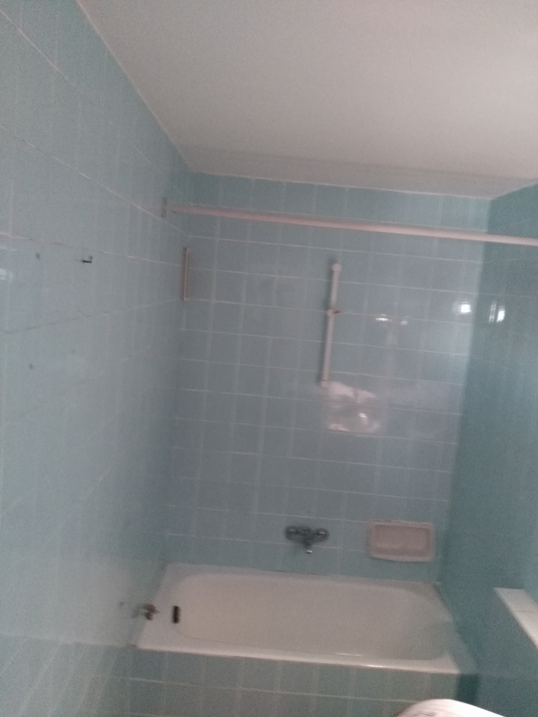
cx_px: 269
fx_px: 580
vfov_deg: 63.4
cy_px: 358
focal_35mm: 28
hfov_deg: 49.7
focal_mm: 2.96
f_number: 2
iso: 1389
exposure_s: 1/14
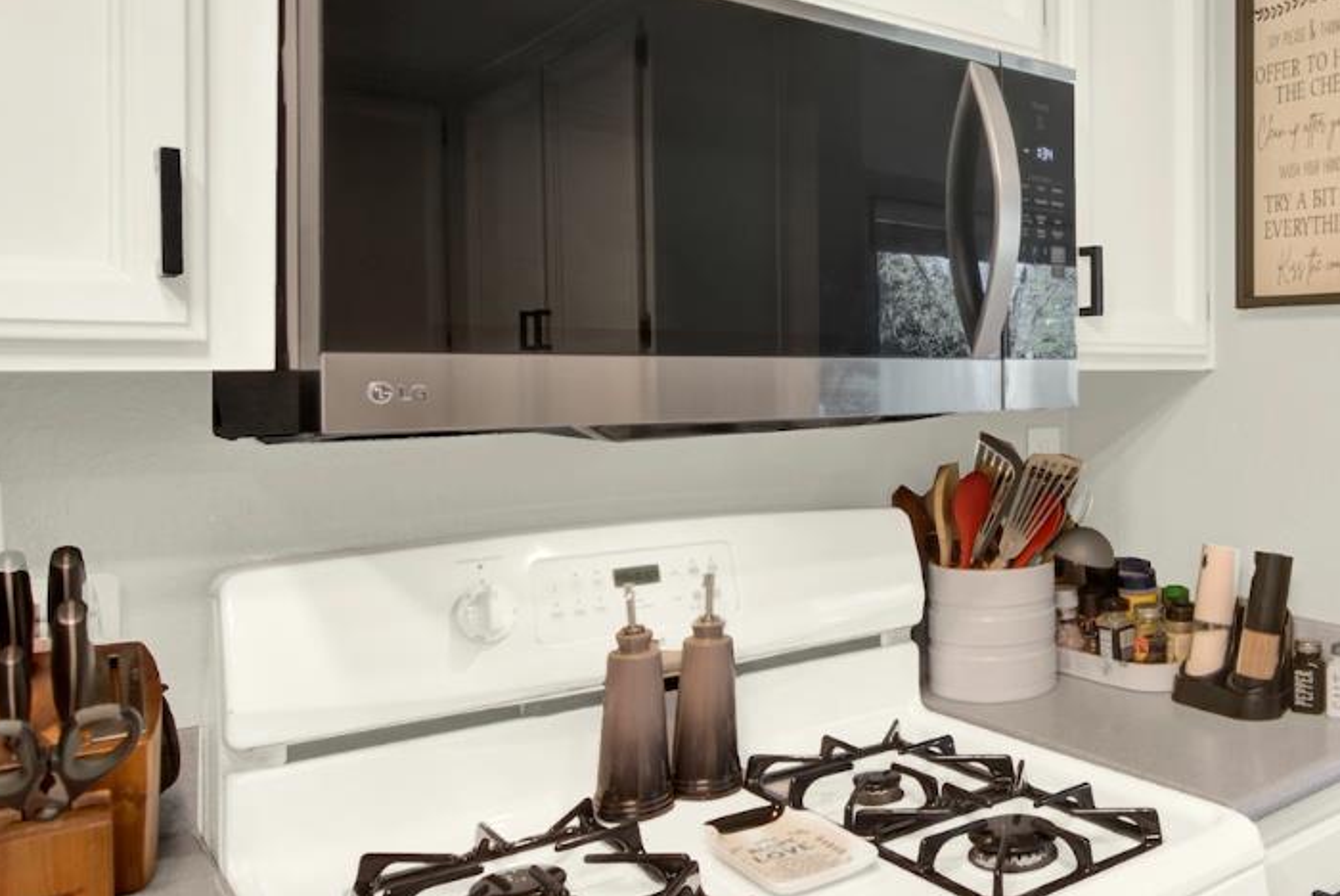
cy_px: 371
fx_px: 1118
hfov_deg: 57.5
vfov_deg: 43.5
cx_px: 1061
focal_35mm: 30
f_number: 14
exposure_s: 1/4
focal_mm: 14
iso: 100
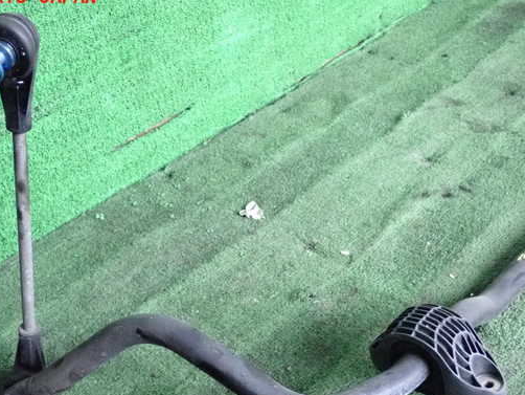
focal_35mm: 49
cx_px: 220
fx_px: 744
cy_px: 219
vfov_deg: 29.7
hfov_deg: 38.8
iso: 4000
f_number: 2.8
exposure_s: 1/125
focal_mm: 7.31
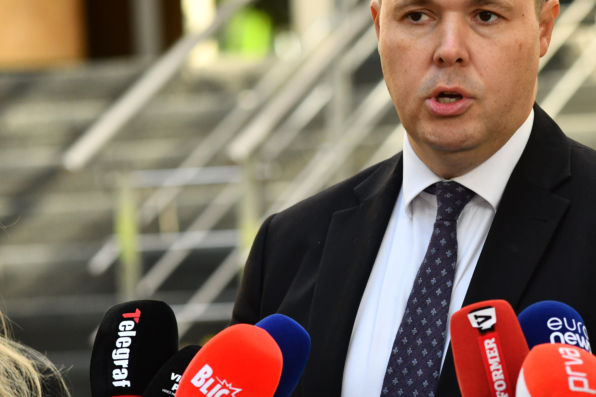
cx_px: 472
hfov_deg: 8.7
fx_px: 3891
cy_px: 129
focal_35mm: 235
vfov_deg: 5.8
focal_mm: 135
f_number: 5.6
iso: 1000
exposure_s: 1/1000
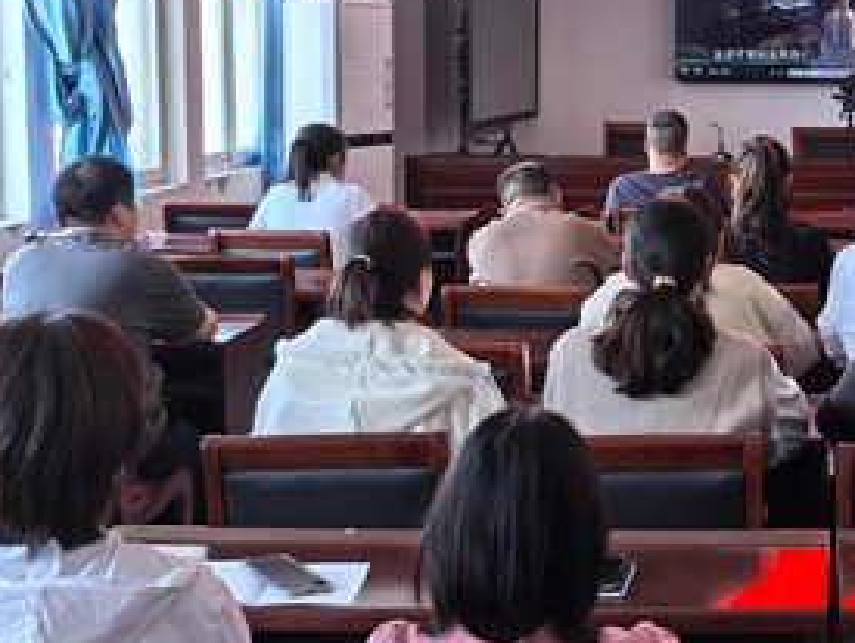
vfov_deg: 19.3
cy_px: 197
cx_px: 827
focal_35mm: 76
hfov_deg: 24.6
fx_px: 1880
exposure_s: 1/100
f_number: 2
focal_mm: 5.75
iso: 200
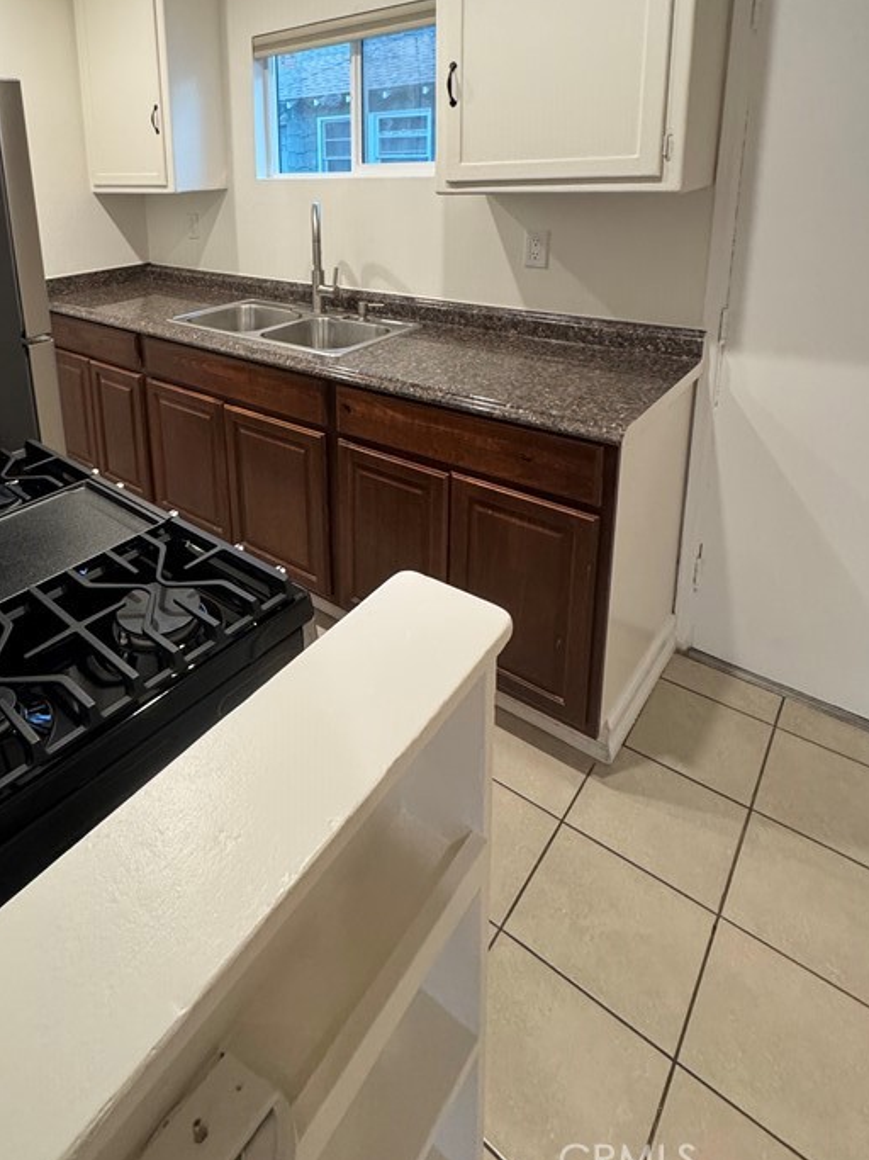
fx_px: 703
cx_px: 255
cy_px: 314
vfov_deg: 74.3
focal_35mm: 21
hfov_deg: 61.1
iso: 320
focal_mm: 2.22
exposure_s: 1/120
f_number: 2.2
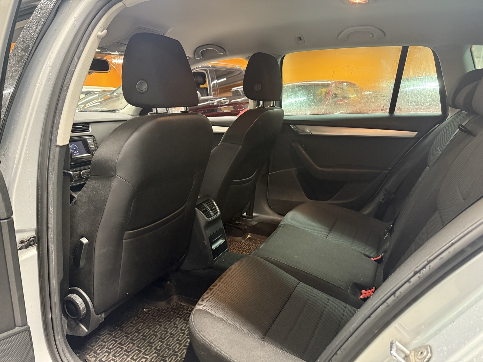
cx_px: 242
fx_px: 335
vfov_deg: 56.8
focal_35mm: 24
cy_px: 181
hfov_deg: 71.6
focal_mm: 6.76
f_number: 1.78
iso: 640
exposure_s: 1/50
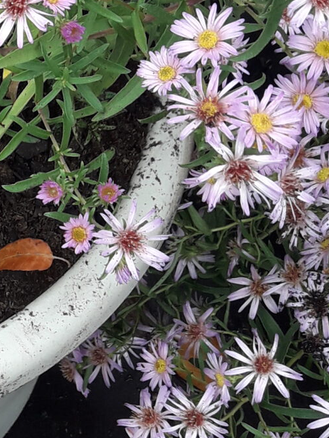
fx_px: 1357
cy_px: 97
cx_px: -239
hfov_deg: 12.7
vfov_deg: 18.2
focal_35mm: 107
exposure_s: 1/136
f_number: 1.9
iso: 40
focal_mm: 3.7
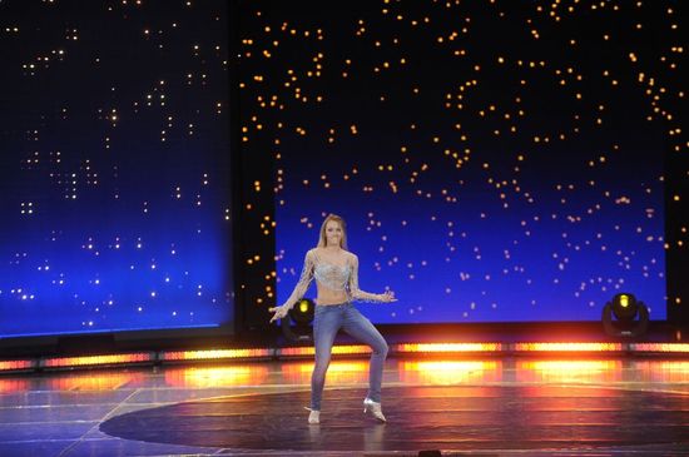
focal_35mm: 190
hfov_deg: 10.8
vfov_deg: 7.2
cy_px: 228
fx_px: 3631
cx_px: 344
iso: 2500
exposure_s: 1/250
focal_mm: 190
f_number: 3.5
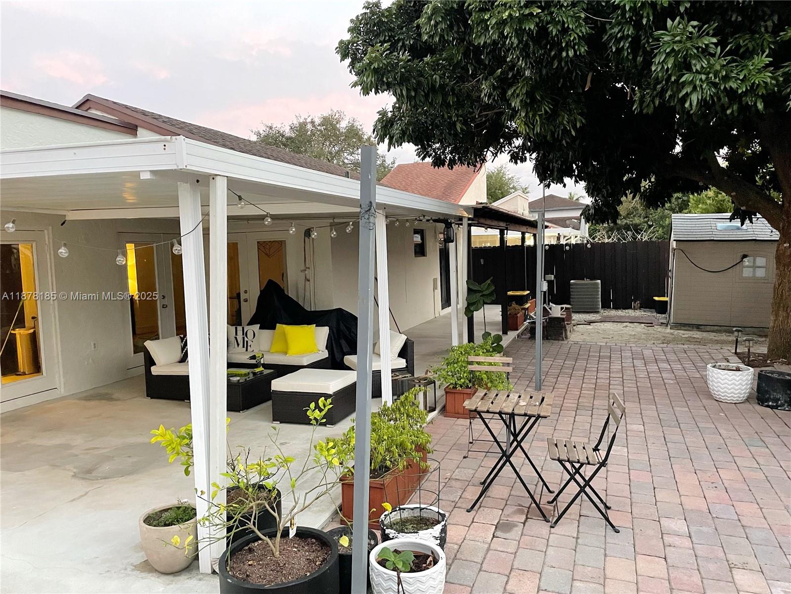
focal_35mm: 26
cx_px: 396
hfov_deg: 67.3
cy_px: 297
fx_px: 594
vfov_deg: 53.1
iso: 500
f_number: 1.6
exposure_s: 1/54
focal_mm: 4.2
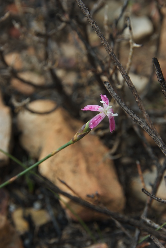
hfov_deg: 4.6
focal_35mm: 300
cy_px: 124
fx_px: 2070
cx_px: 83
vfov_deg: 6.9
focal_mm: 200
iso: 160
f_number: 14
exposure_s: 1/60
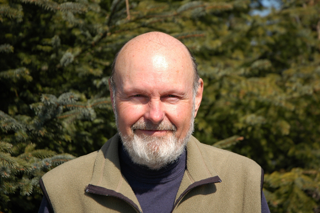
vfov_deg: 14.7
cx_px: 160
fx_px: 826
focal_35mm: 93
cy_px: 106
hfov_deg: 21.9
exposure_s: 1/1250
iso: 200
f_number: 4.5
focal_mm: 62
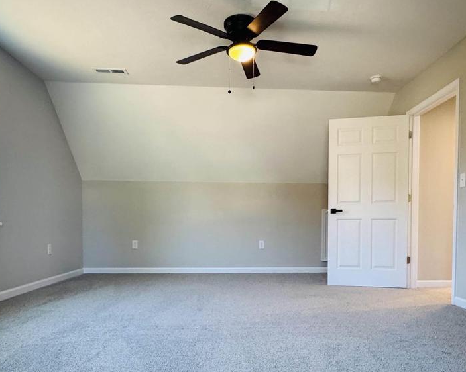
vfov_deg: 50.8
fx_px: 386
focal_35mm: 28
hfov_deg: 62.1
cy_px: 240
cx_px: 256
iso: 250
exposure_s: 1/60
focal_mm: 2.22
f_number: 2.2
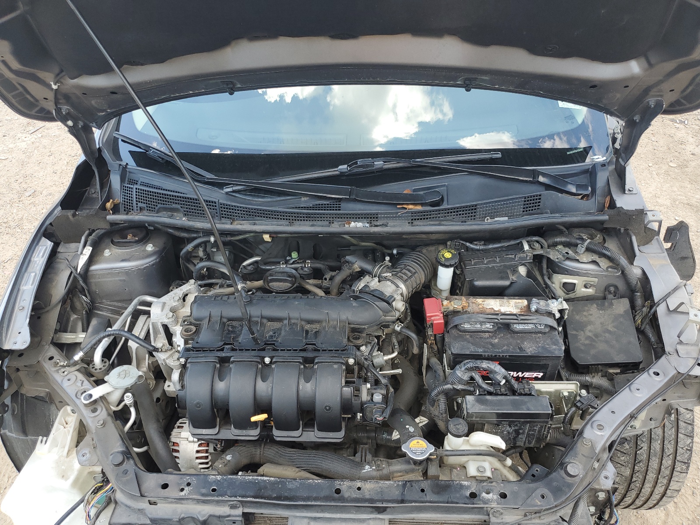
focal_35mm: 26
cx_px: 350
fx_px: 526
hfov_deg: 67.3
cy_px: 262
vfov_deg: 53.1
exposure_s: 1/370
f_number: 1.5
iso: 50
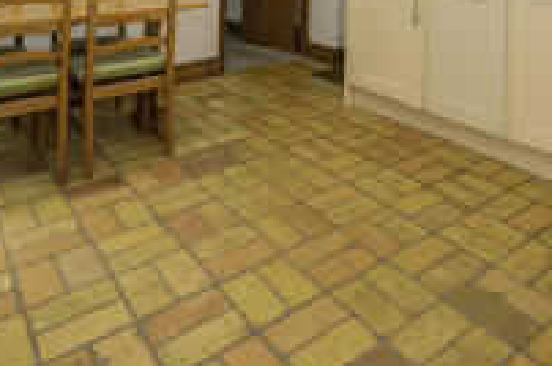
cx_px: 350
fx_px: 505
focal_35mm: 33
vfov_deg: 34.3
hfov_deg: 56.5
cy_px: -40
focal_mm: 14
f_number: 6.3
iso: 400
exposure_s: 1/125
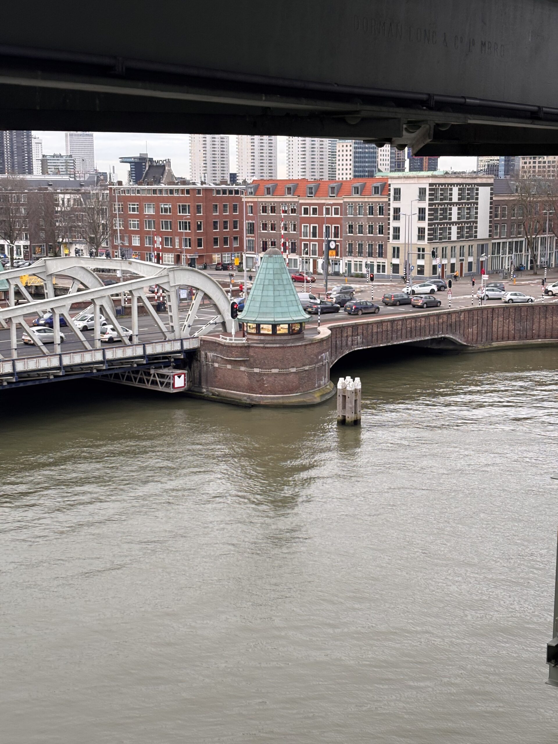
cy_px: 372
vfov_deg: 36.8
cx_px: 279
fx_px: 1118
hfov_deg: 28.0
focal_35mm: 52
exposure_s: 1/65
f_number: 1.6
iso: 50
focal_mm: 5.96
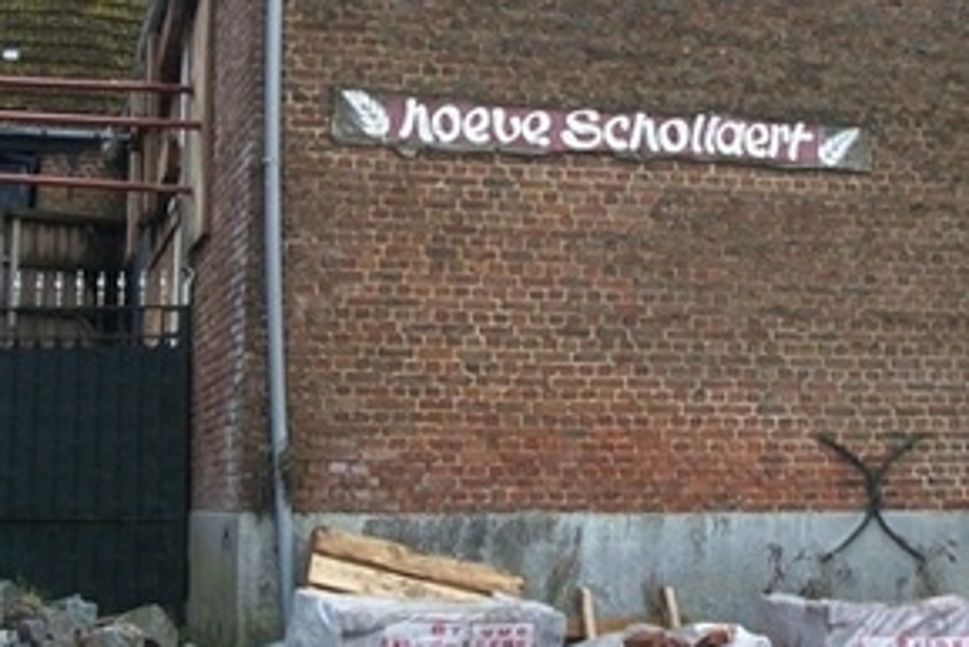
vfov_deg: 19.5
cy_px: 114
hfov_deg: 29.2
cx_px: 523
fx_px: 1858
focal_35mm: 69
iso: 80
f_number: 2.9
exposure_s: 1/160
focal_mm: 5.7
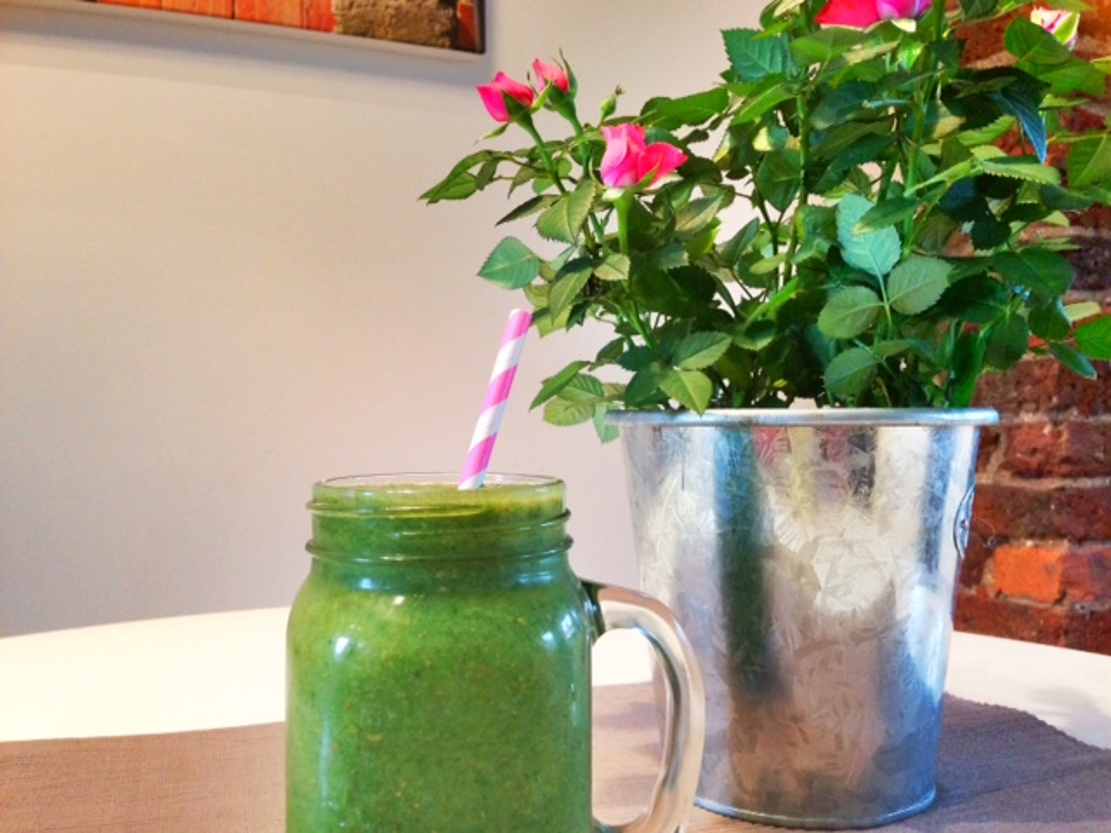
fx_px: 1059
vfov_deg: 42.9
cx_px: 556
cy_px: 416
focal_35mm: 33
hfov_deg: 55.4
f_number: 2.4
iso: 160
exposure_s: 1/20
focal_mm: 4.12
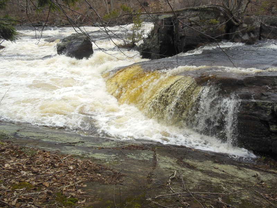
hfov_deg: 69.4
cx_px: 138
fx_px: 200
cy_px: 104
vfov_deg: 54.9
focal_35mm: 25
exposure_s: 1/320
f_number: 3.2
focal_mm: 4.5
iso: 125
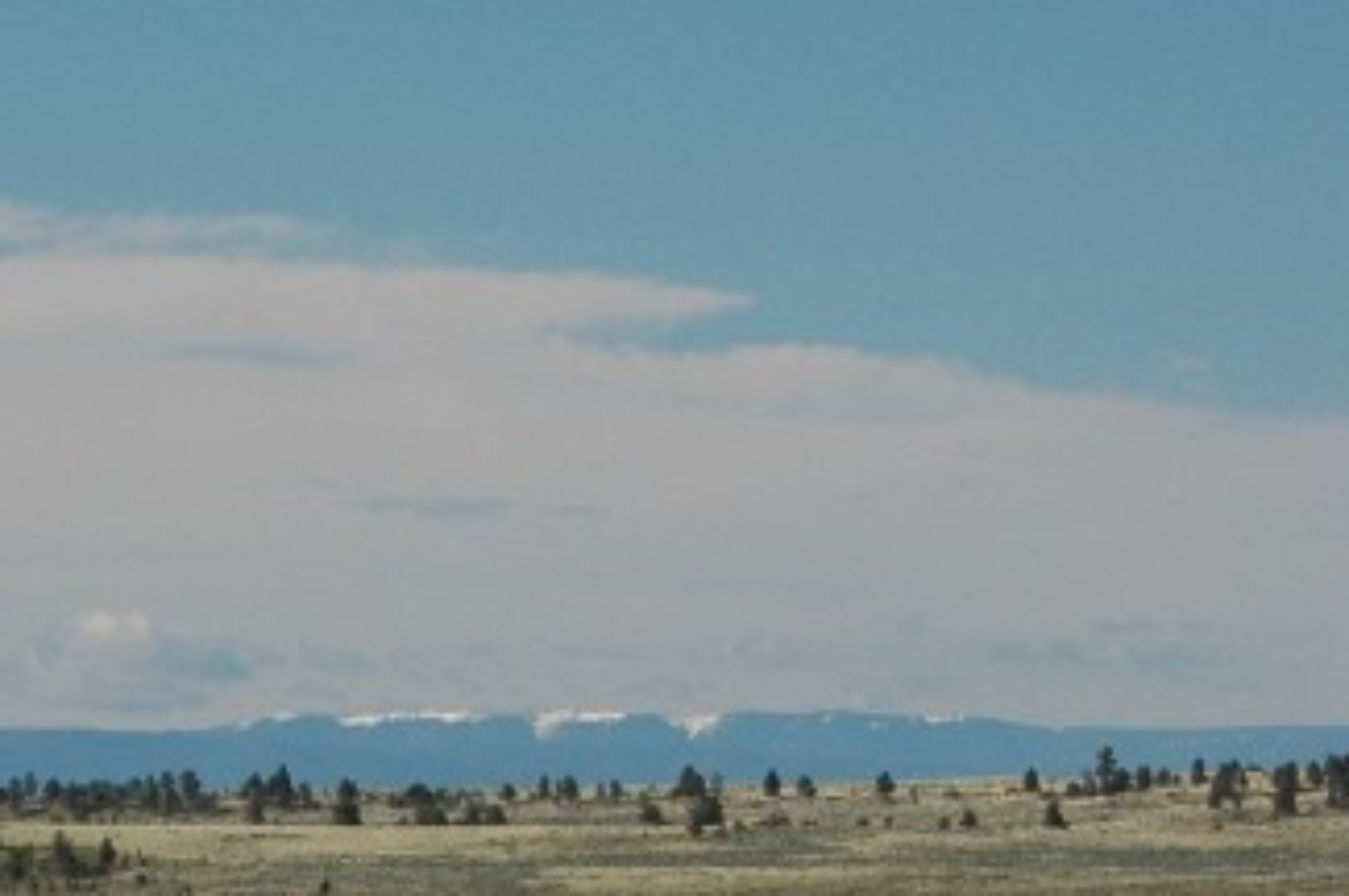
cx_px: 6
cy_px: 1236
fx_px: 12981
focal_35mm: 347
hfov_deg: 5.9
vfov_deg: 3.9
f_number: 5.6
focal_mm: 65
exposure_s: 1/320
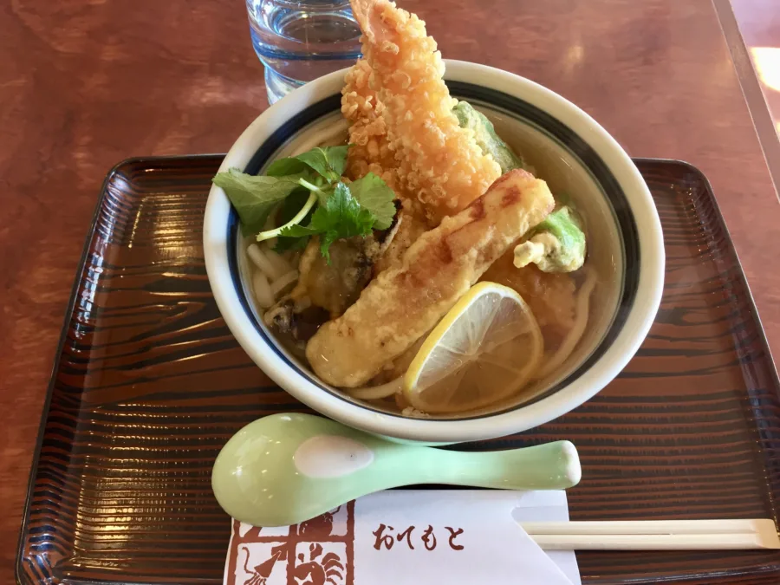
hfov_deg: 61.7
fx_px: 653
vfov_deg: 48.2
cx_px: 390
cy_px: 292
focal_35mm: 29
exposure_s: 1/30
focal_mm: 4.15
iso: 32
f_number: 2.2
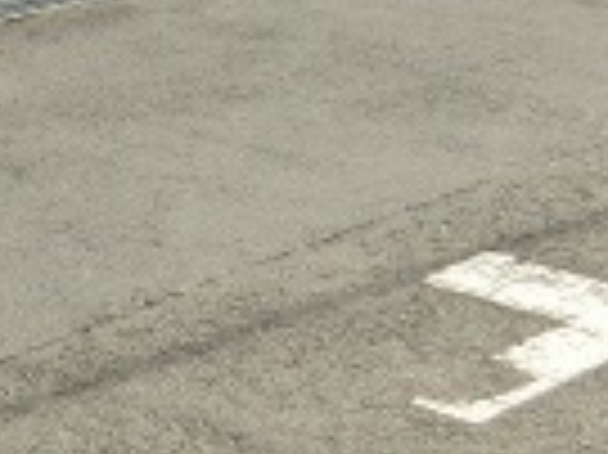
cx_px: -540
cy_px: -292
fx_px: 2001
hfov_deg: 14.7
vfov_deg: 12.2
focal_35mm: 114
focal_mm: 4.3
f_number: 3.2
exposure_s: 1/640
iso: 80
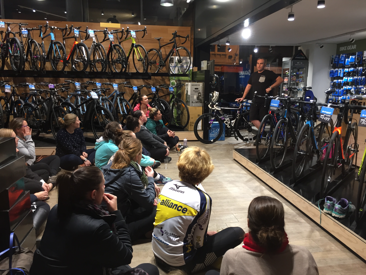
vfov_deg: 48.2
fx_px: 307
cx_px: 183
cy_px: 138
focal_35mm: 29
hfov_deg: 61.7
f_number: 2.2
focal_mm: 4.15
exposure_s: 1/33
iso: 100
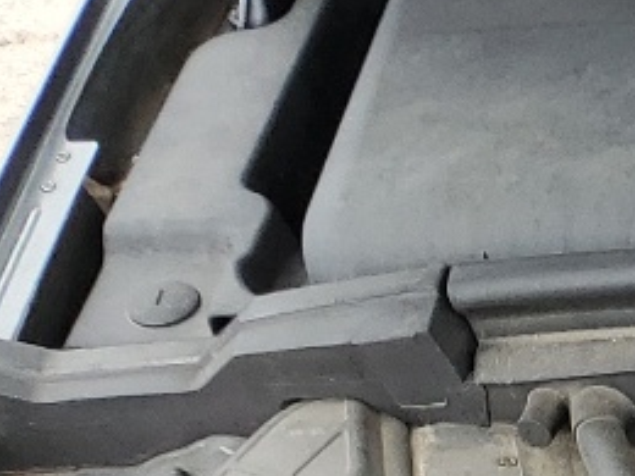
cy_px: 1242
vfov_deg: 8.3
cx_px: 1898
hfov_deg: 9.6
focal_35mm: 160
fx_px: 2935
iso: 50
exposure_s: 1/385
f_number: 1.5
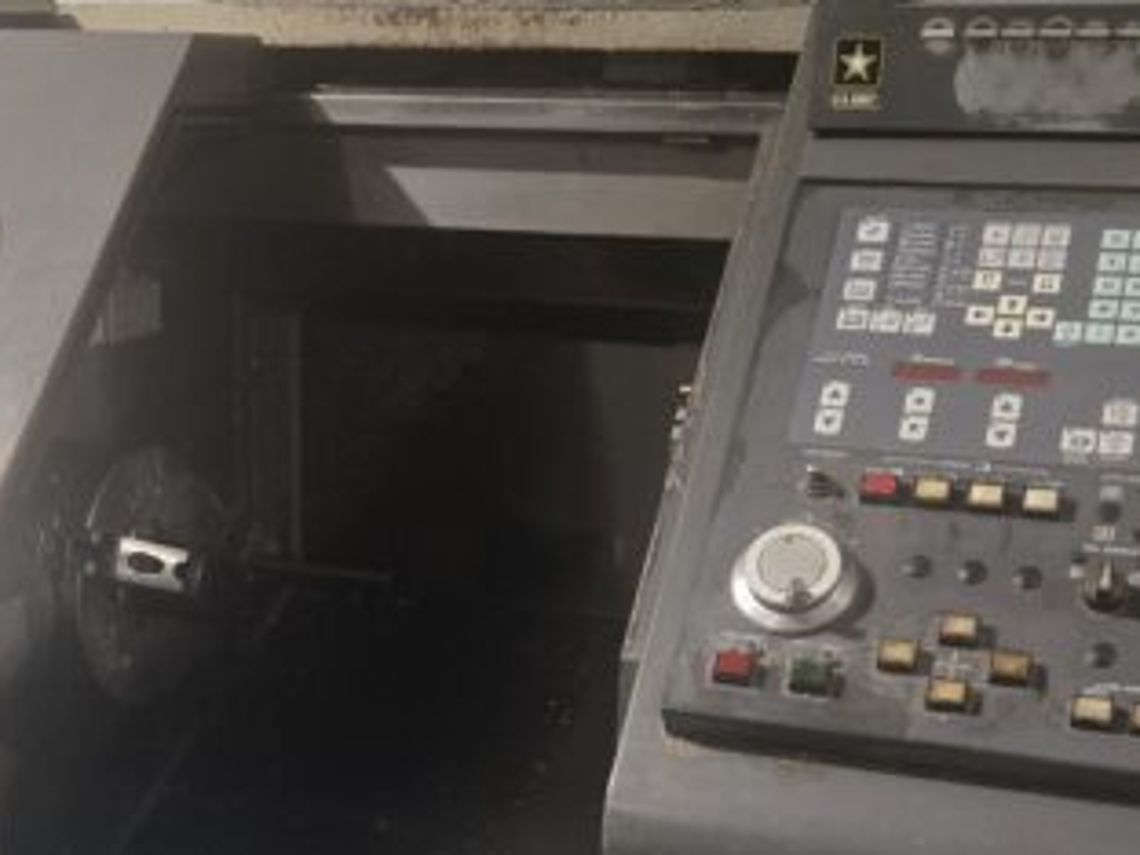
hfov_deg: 32.4
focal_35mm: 59
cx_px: 369
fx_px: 1943
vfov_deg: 24.2
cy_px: 742
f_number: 1.8
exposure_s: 1/120
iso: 500
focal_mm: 5.4
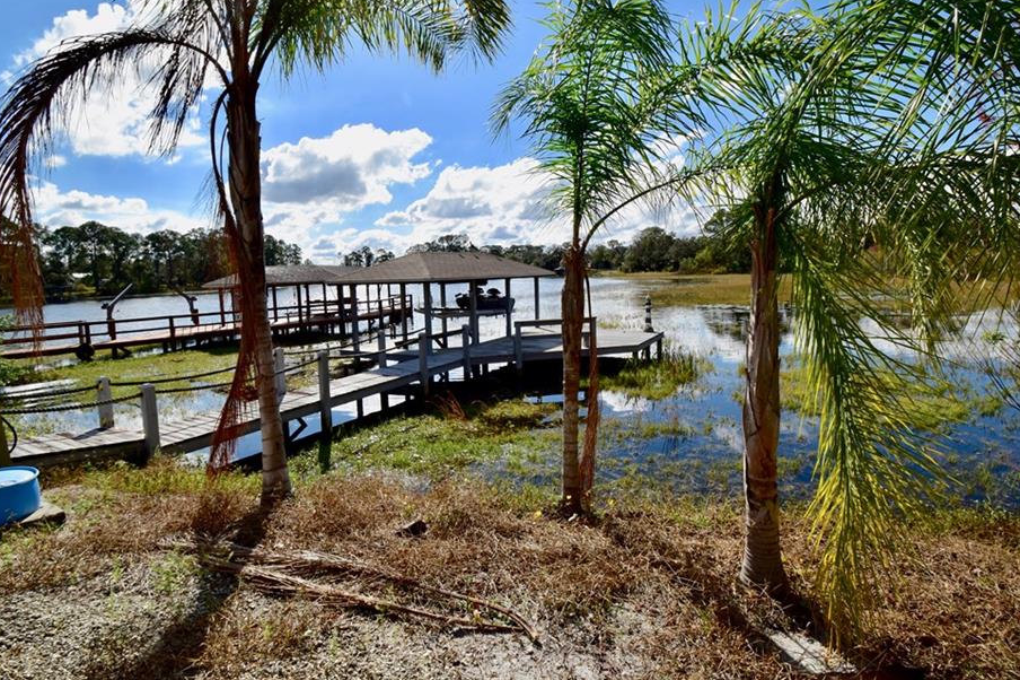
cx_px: 498
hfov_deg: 93.3
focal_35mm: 17
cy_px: 306
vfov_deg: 70.2
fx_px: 481
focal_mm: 10
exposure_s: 1/500
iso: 220
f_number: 11
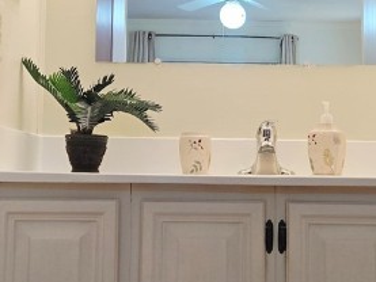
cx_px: 195
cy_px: 85
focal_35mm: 85
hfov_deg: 23.0
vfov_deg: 17.3
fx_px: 924
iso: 100
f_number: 1.8
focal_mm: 5.4
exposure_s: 1/120
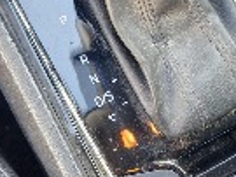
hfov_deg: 27.4
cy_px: -4
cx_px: 143
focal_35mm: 71
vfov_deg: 20.0
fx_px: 484
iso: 250
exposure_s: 1/100
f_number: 1.8
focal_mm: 5.4
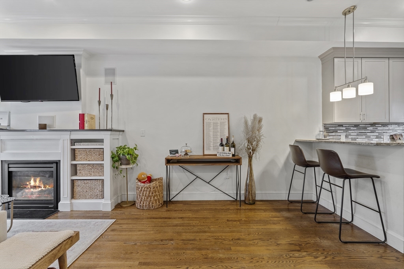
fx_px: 196
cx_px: 202
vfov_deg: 68.9
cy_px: 134
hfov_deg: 91.6
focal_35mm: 18
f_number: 7.1
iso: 320
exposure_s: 2
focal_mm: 17.5
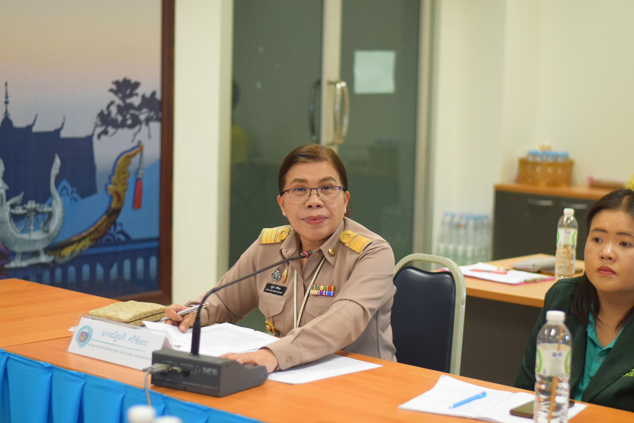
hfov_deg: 27.0
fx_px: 1321
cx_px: 317
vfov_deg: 18.2
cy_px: 212
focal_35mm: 75
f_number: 2.2
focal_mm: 50
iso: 1600
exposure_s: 1/640
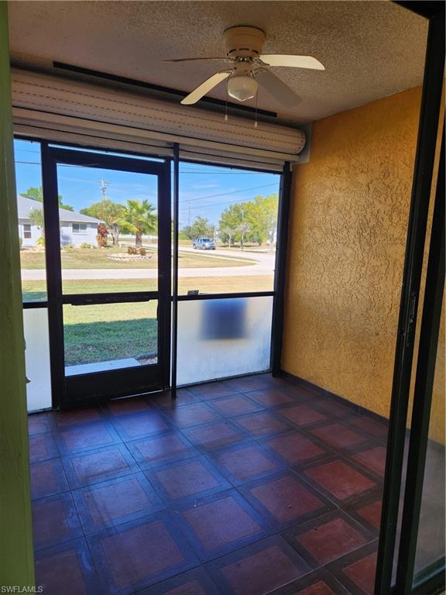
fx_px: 395
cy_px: 298
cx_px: 223
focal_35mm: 23
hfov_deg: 58.9
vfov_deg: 73.9
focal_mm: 5.4
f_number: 1.8
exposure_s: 1/180
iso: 20
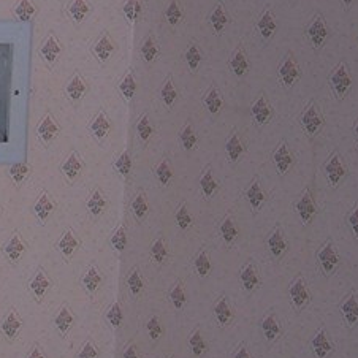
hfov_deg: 10.1
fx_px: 1825
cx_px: -434
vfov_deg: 11.2
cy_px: 150
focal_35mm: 156
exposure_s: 1/60
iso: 100
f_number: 2.8
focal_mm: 8
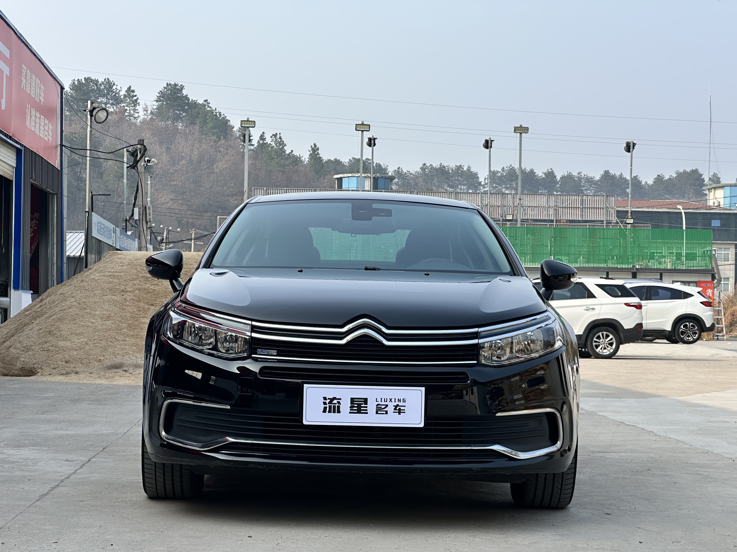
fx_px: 1639
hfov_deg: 25.3
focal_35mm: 77
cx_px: 368
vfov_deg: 19.1
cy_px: 276
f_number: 2.8
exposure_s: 1/501
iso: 32
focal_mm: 9
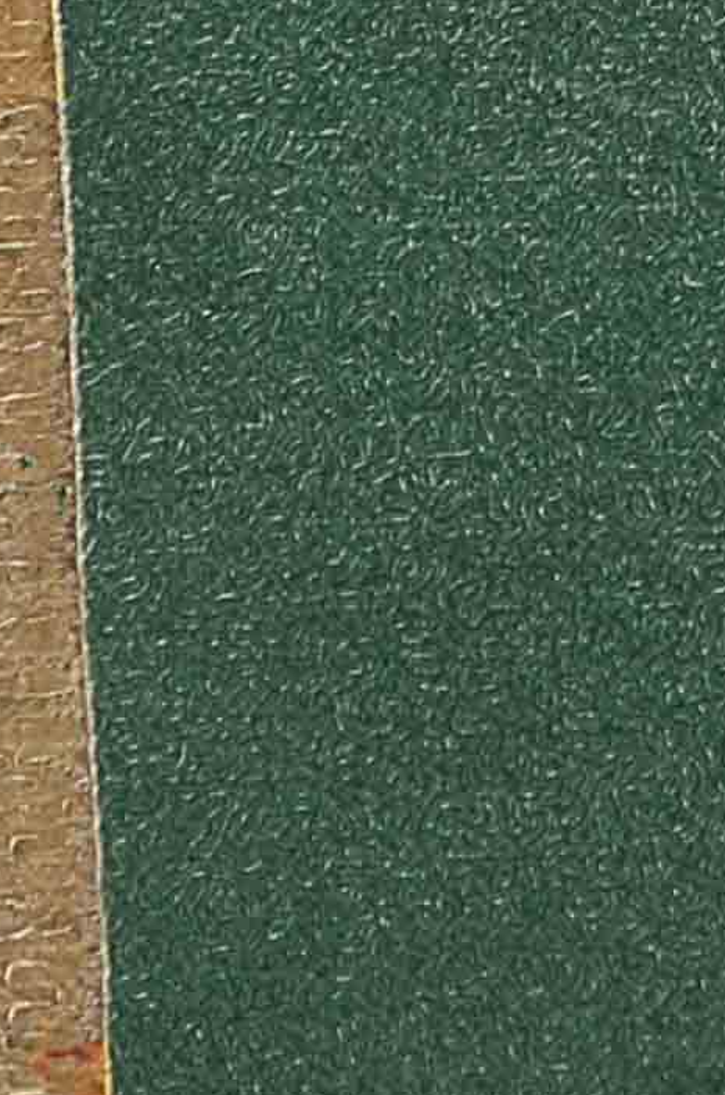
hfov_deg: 4.0
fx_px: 10225
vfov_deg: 5.9
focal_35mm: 337
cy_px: -1229
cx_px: -549
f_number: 9
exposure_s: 1/80
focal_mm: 32
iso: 100
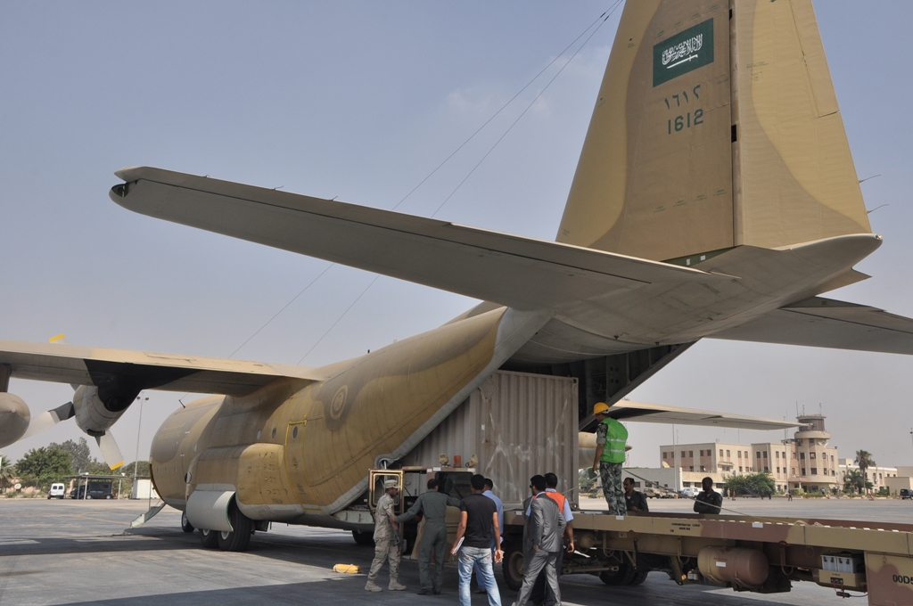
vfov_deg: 36.8
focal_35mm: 36
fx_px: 912
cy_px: 303
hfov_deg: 53.2
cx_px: 456
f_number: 11
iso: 400
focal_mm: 24
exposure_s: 1/500
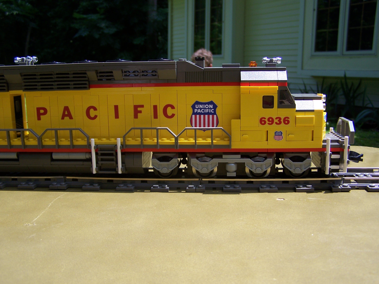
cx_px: 190
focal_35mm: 38
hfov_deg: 49.0
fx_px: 416
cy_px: 142
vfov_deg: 37.7
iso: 80
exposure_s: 1/500
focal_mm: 6.3
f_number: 2.8
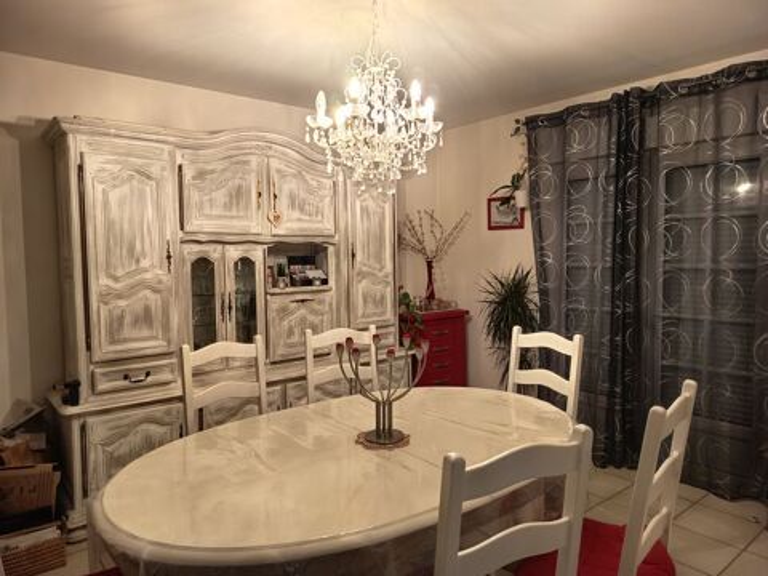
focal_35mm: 24
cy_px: 288
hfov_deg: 71.6
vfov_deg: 56.8
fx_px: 532
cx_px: 384
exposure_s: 1/25
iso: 829
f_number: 1.7
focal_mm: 5.24
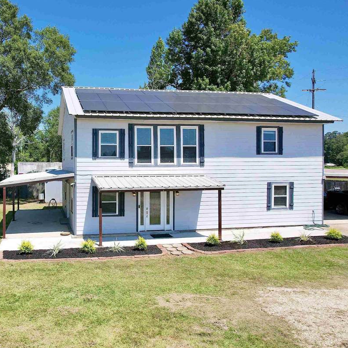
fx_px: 341
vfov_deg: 54.0
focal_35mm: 30
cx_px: 99
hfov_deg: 52.3
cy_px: 170
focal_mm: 8.38
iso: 150
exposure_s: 1/725
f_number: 2.8
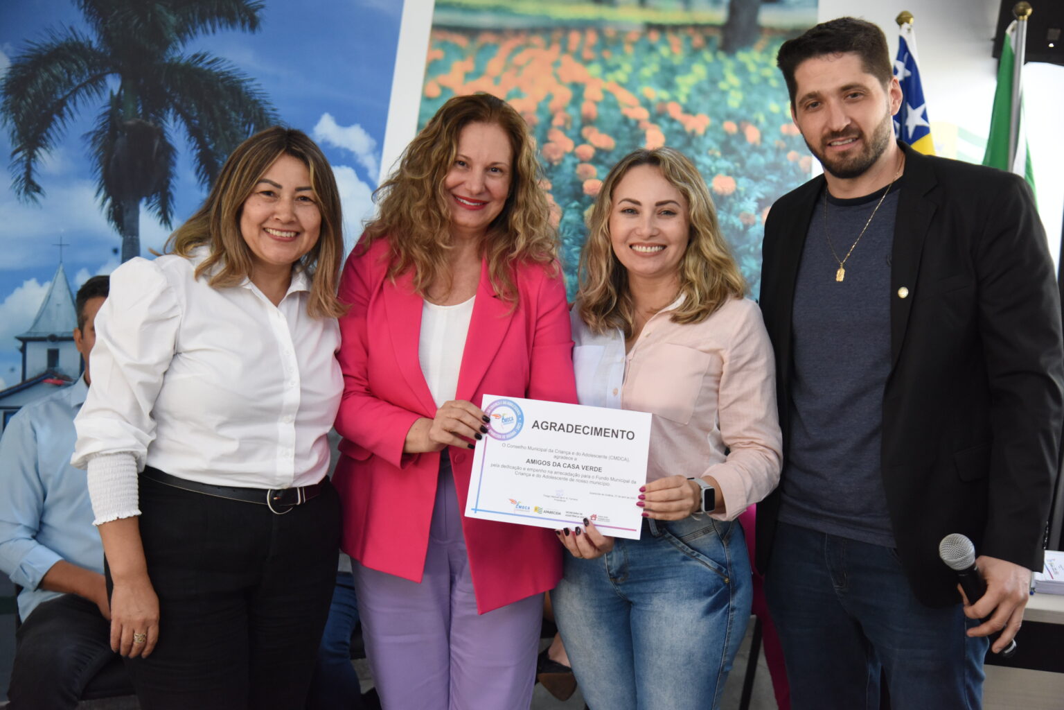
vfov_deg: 24.6
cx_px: 532
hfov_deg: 36.2
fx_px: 1625
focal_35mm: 55
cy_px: 355
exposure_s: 1/250
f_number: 4
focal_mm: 55
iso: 2500
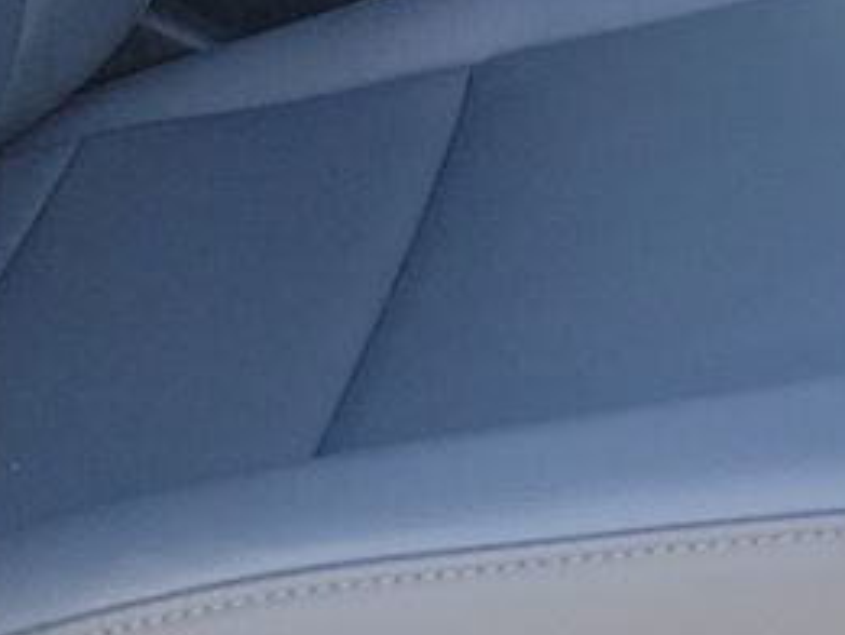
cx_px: 1716
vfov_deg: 9.9
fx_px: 3590
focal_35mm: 147
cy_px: -168
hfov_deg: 11.9
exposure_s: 1/133
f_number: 1.8
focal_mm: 6.7
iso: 50
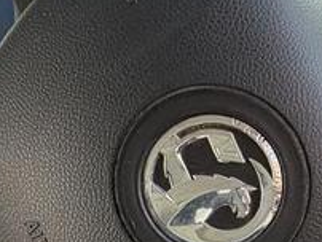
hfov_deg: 27.9
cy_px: 161
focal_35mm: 62
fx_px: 577
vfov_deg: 23.6
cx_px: 370
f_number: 2.2
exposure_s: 1/141
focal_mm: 2.22
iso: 125
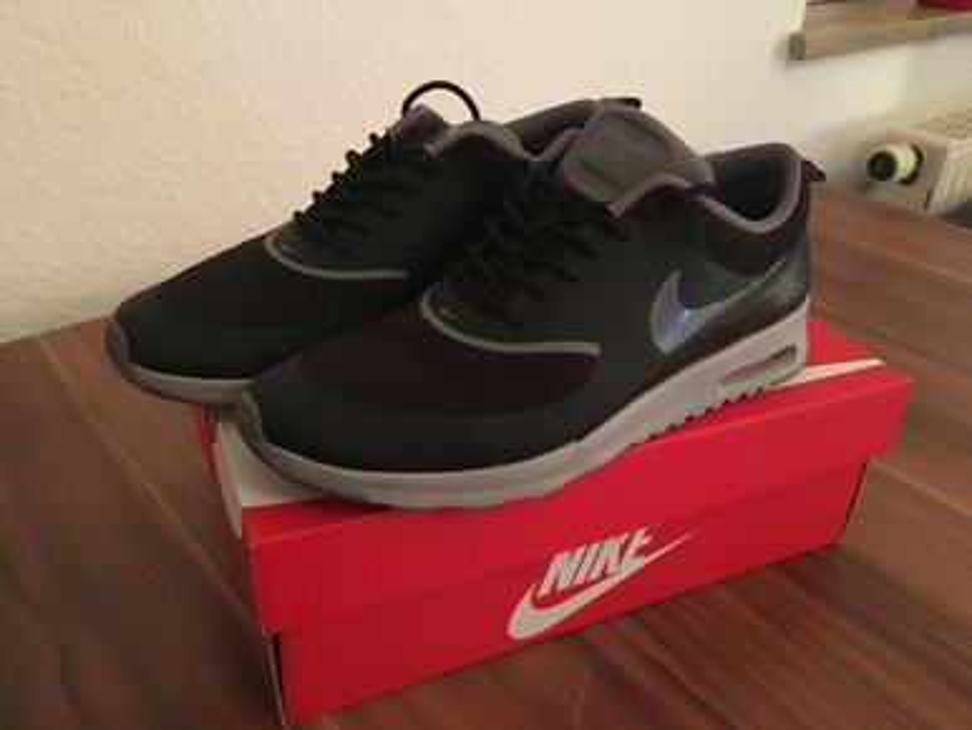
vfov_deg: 48.3
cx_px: 486
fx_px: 815
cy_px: 365
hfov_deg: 61.6
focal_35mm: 29
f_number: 2.2
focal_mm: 4.15
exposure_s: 1/17
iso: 400
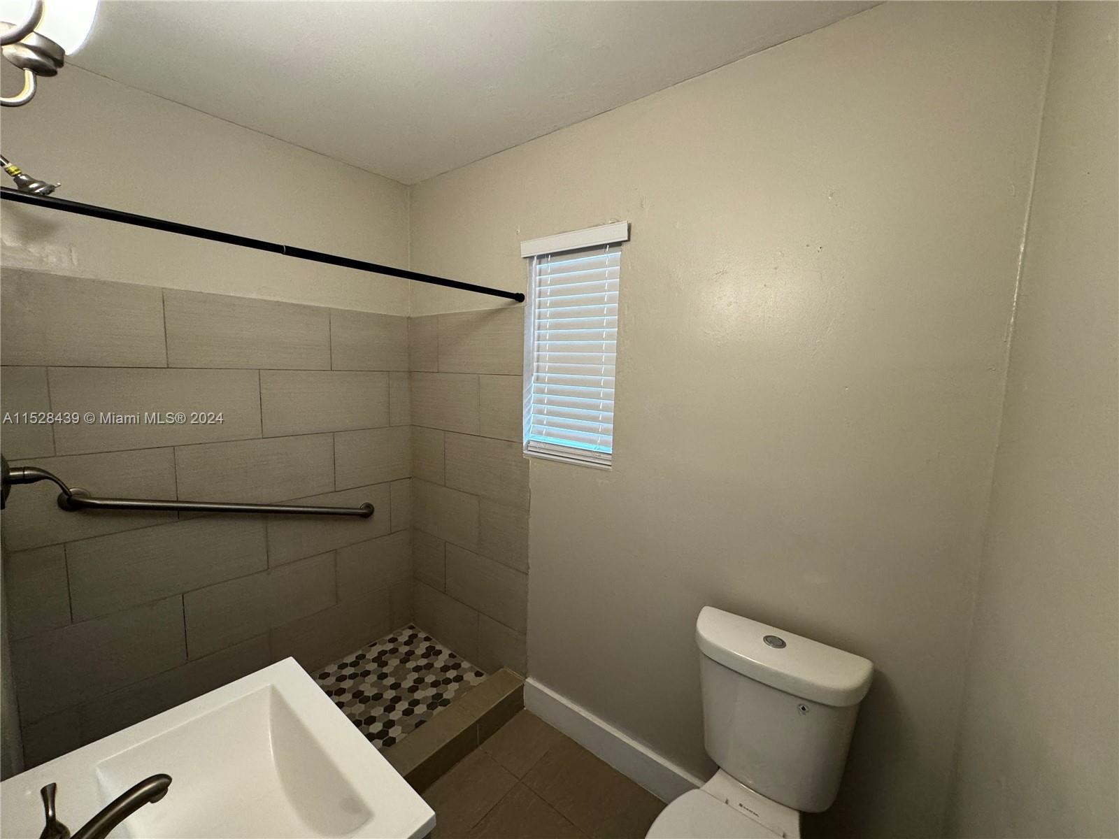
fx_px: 453
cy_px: 420
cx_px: 560
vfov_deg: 85.7
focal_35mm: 14
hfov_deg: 102.1
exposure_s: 1/120
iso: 200
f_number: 2.2
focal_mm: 2.22
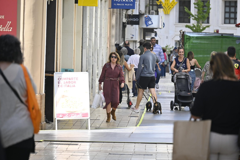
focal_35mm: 345
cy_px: 80
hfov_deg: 6.0
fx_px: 2299
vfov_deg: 4.0
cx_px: 120
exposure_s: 1/500
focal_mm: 230
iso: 500
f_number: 6
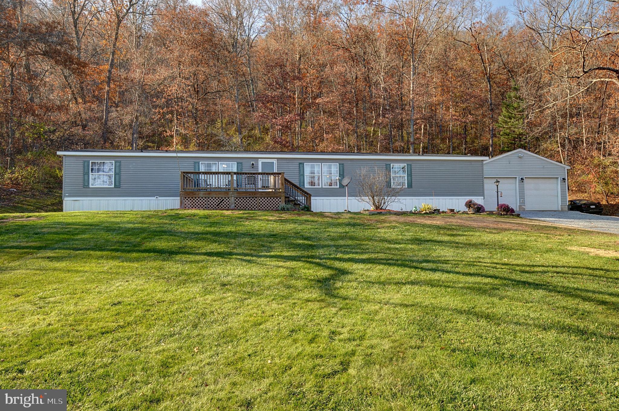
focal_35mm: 36
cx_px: 310
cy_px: 206
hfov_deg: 53.2
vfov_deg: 36.8
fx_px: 618
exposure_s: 1/200
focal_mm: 24
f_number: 10
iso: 400
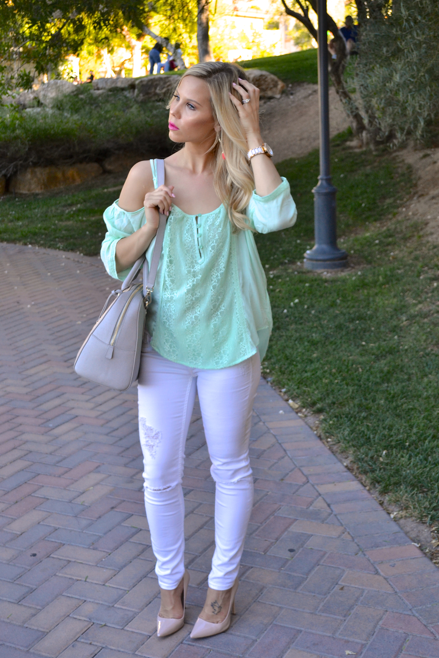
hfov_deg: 26.5
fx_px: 933
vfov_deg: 38.9
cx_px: 220
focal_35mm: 51
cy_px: 329
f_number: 5.6
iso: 400
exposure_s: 1/200
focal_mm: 34
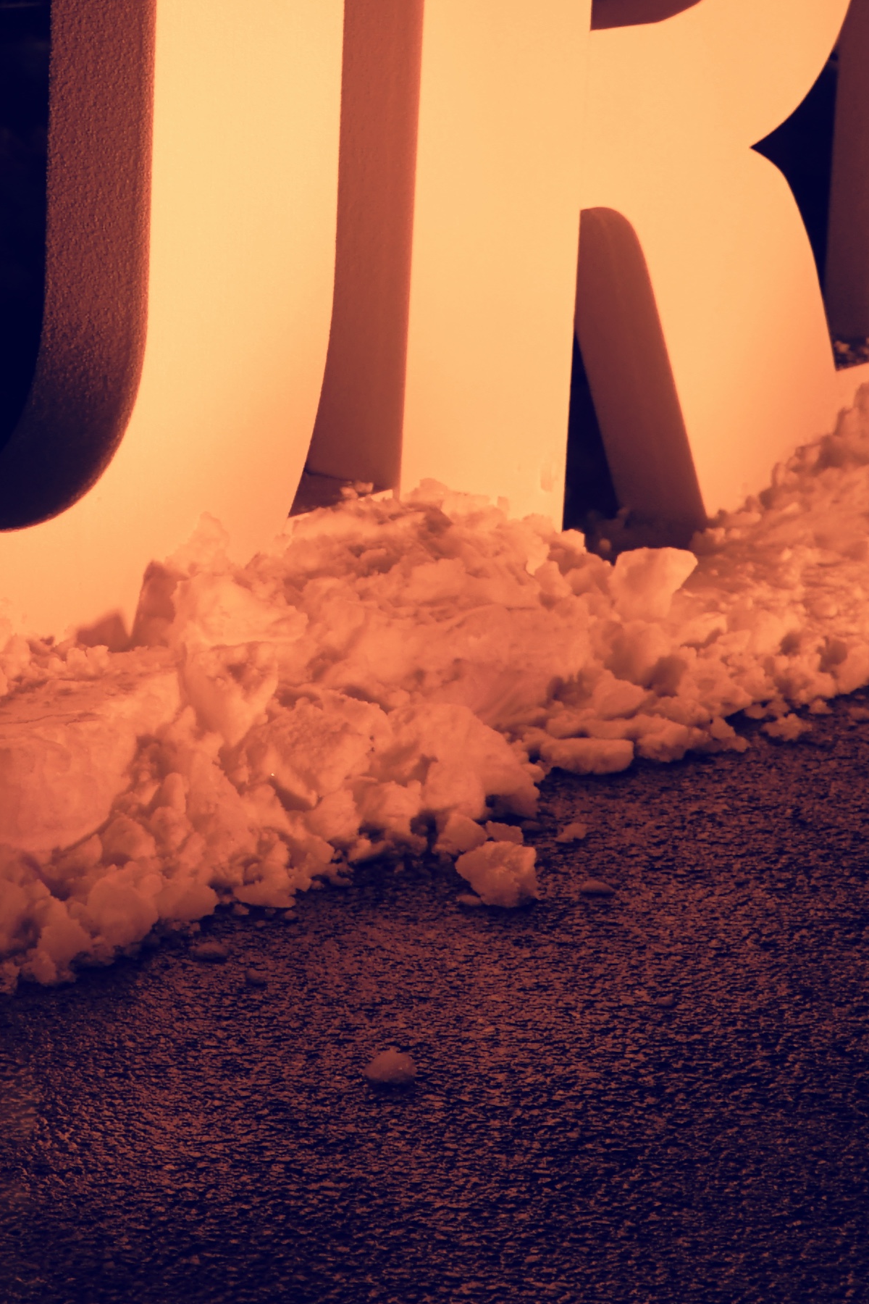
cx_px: 48
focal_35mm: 110
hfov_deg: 12.3
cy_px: 156
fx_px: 3983
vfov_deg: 18.3
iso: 160
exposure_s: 1/60
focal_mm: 33
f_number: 4
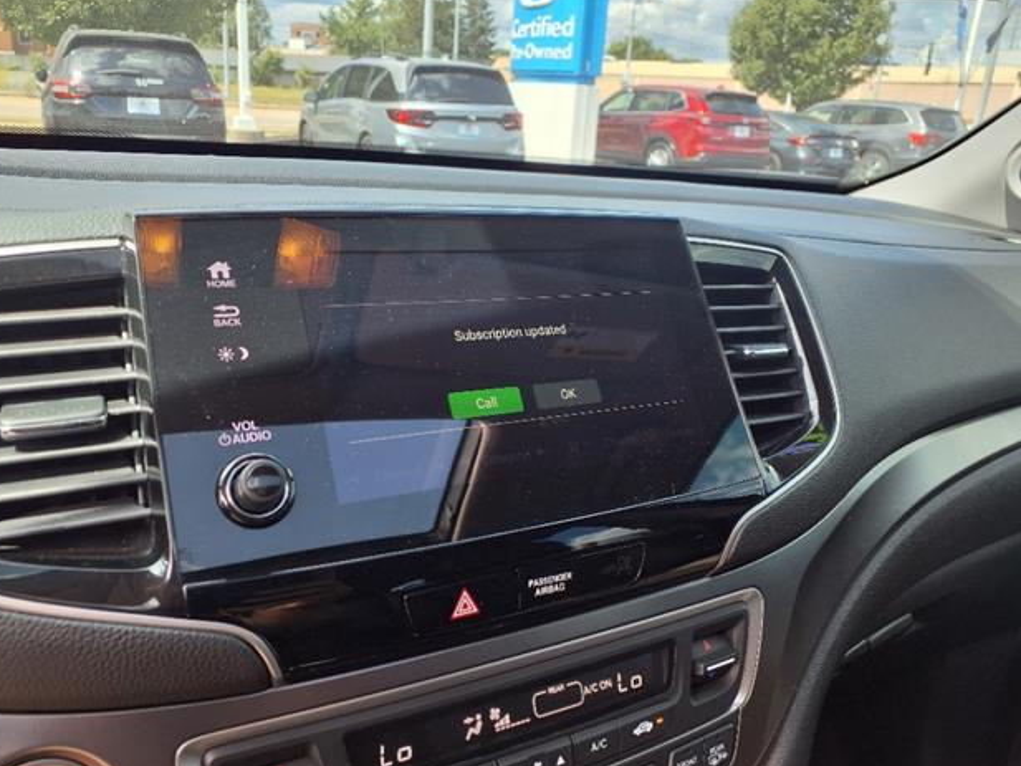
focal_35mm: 28
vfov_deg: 49.8
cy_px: 389
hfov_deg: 63.4
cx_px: 505
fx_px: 826
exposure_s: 1/120
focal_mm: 3.58
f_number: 1.9
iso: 40
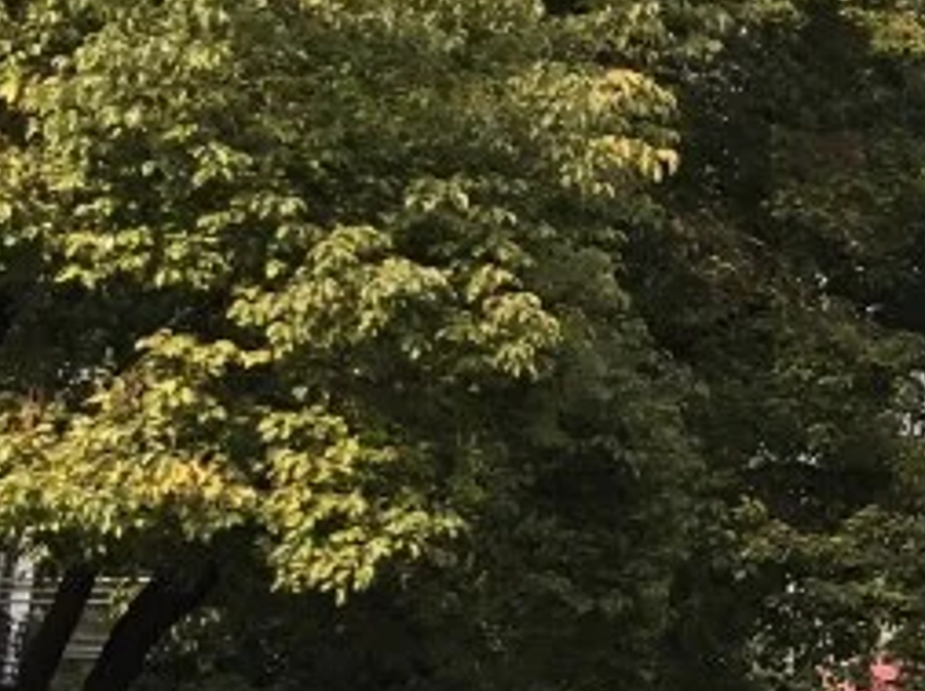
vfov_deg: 11.1
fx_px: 3549
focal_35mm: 133
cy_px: 366
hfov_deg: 12.4
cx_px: 2073
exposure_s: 1/403
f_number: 1.8
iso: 20
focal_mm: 4
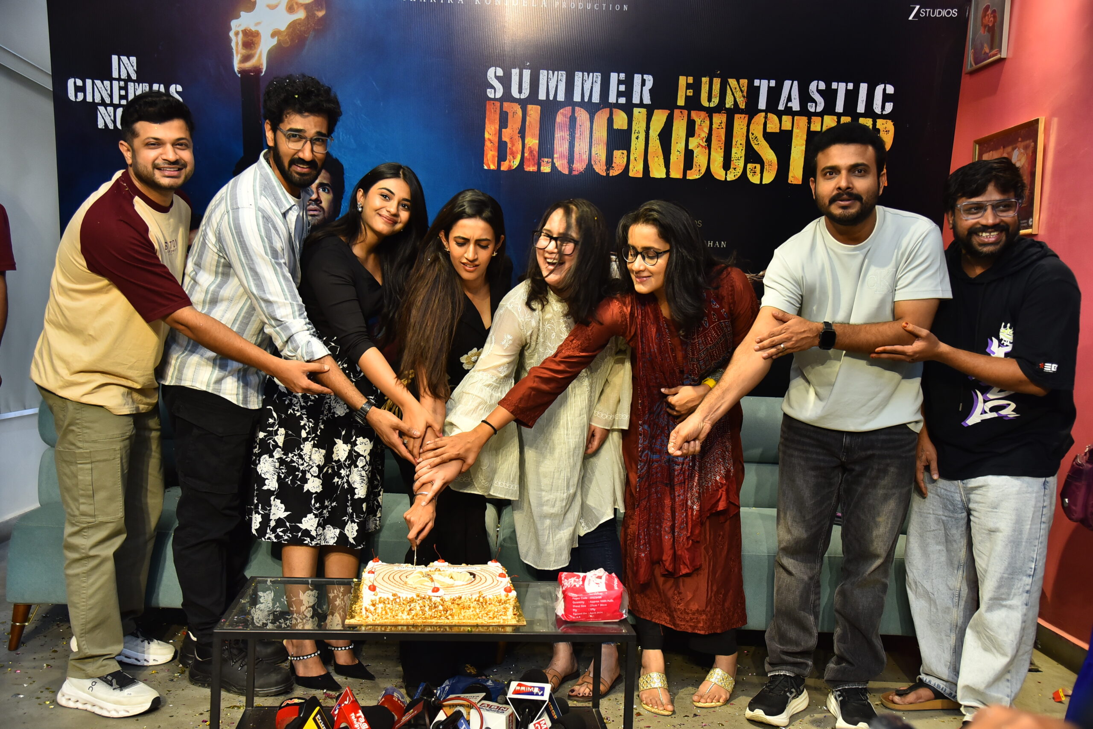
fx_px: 1063
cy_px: 364
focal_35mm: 35
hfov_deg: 54.4
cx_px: 546
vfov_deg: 37.9
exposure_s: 1/125
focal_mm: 35
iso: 1000
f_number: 4
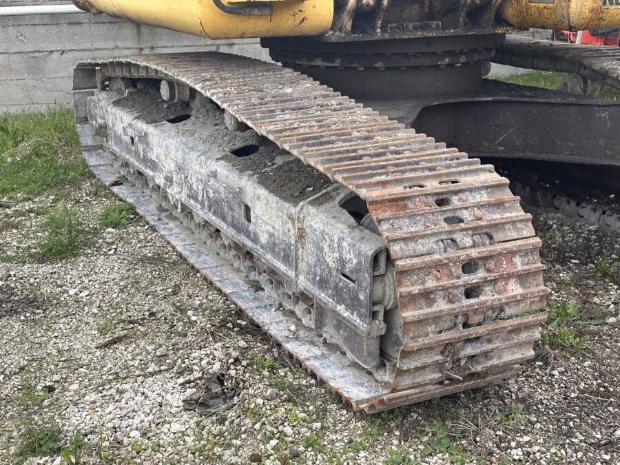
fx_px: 860
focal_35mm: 48
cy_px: 232
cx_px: 310
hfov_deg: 39.7
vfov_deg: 30.3
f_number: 1.78
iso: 64
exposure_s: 1/401
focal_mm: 6.86
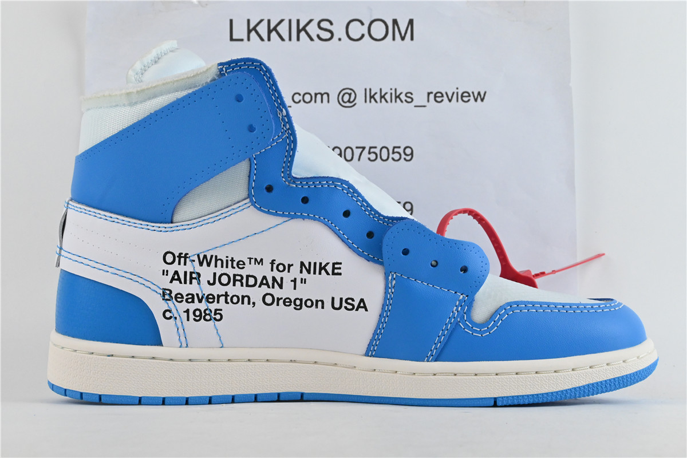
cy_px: 229
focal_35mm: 56
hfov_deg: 35.9
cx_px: 344
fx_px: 1059
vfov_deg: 24.4
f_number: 11
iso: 1600
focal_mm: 37
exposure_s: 1/125
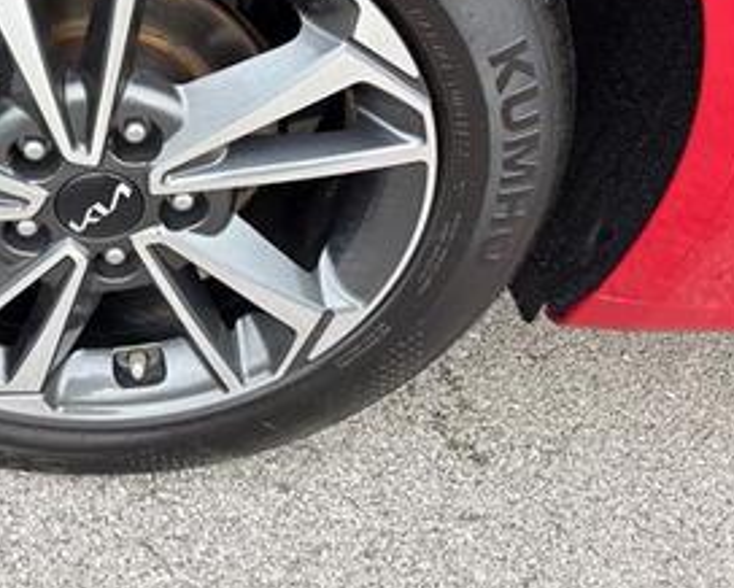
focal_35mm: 47
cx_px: 70
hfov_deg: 36.9
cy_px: 124
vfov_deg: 31.4
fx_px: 1022
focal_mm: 5.96
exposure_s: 1/359
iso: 50
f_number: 1.6
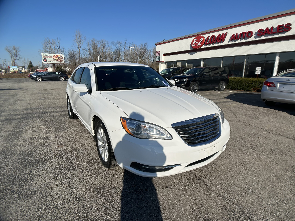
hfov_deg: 67.3
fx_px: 222
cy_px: 110
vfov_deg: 53.1
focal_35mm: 26
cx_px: 148
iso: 50
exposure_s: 1/6993
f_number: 1.5
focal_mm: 5.7
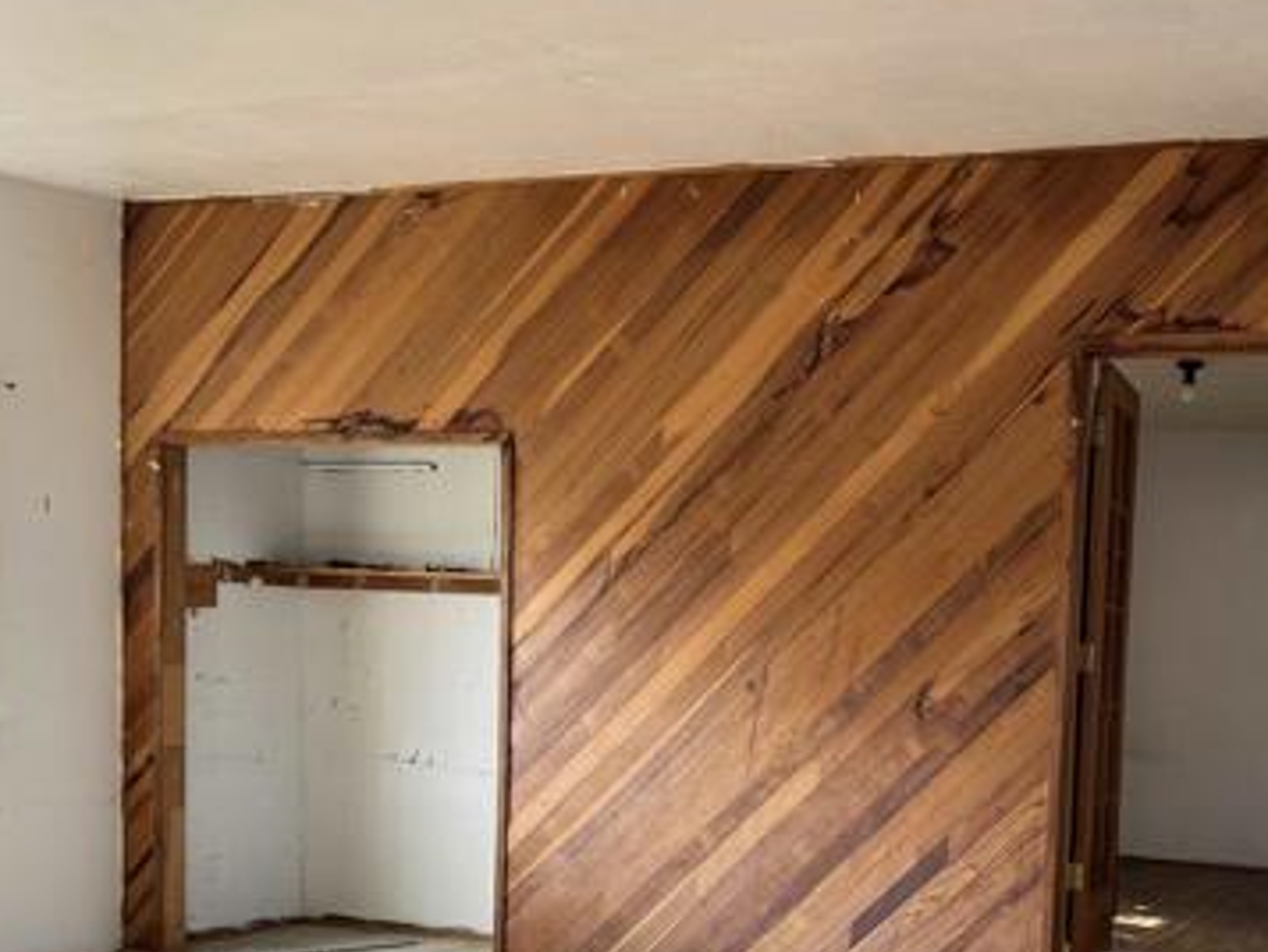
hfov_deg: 42.1
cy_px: 806
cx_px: 991
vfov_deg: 32.4
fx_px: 1576
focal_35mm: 43
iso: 160
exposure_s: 1/121
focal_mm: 6.76
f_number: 1.78
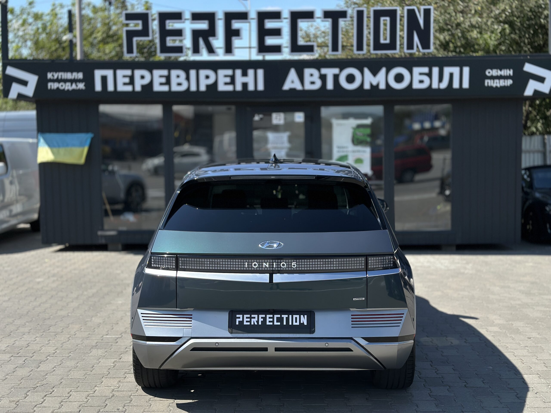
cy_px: 206
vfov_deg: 30.3
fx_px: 764
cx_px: 276
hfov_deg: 39.7
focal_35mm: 48
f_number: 1.78
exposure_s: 1/4785
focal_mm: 6.86
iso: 100
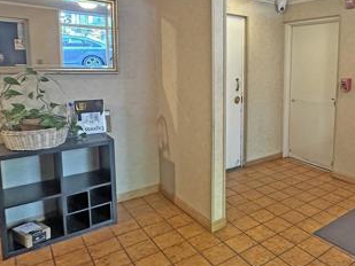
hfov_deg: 58.5
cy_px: 99
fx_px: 298
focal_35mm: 29
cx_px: 265
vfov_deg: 47.8
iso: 400
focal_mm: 2.22
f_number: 2.2
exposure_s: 1/60
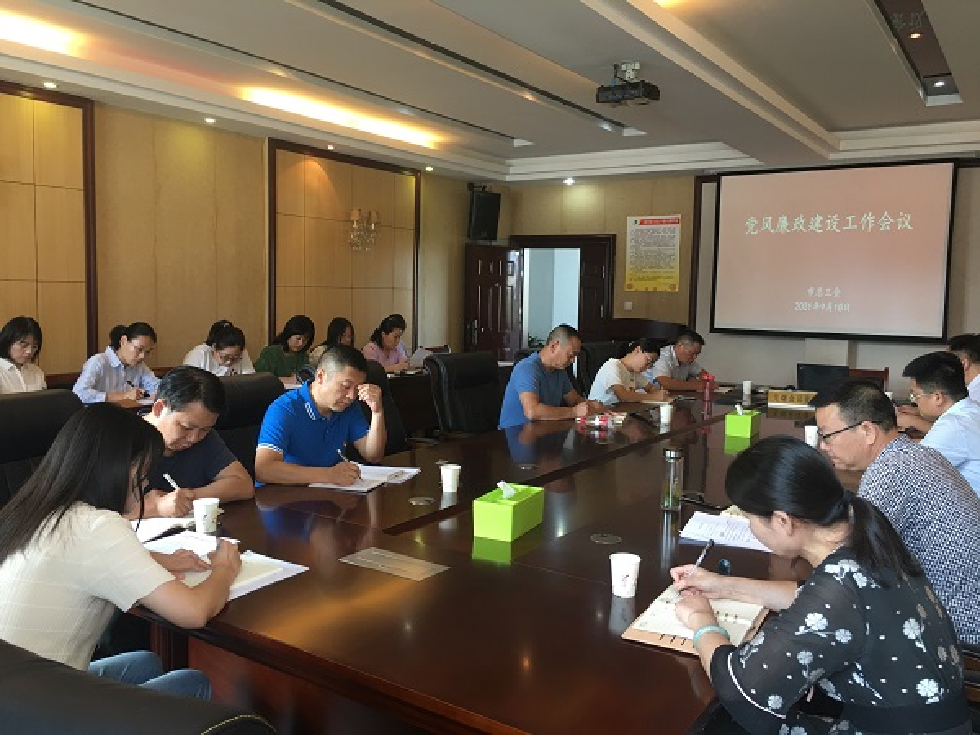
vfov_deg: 48.2
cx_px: 490
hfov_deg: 61.7
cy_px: 368
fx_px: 821
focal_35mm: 29
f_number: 2.2
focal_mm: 4.15
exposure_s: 1/33
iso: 40
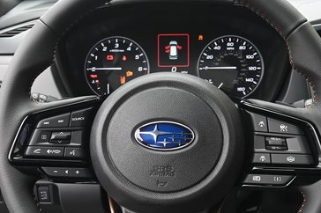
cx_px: 162
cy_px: 134
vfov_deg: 26.3
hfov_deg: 38.9
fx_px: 454
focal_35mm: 51
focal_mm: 29
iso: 640
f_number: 9
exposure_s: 1/30
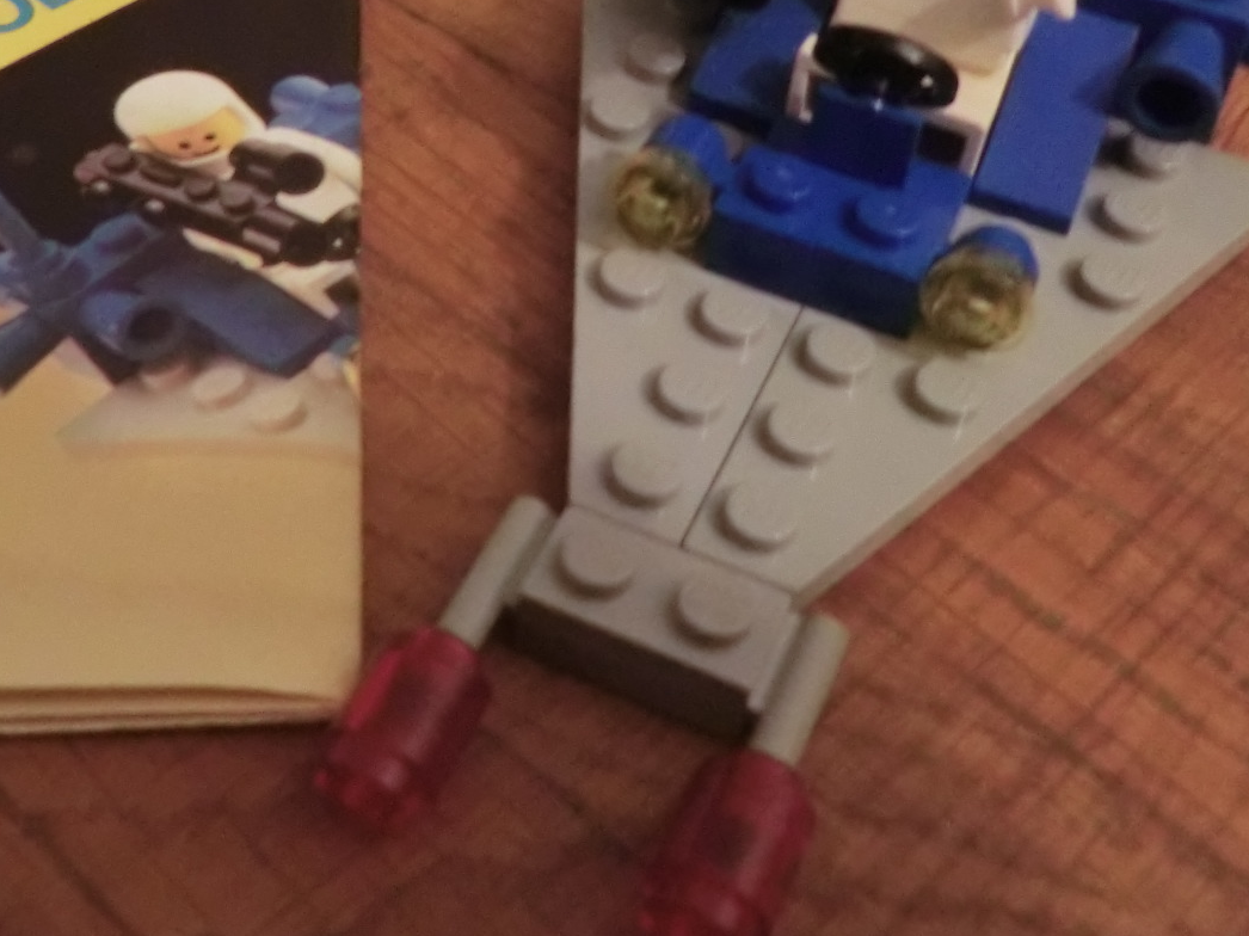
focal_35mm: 47
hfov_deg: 40.1
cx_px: 455
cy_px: 196
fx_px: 1695
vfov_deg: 30.2
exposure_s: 1/8
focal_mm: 4.3
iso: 800
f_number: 3.2
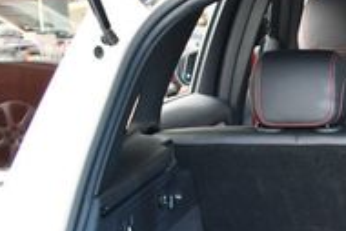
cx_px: 484
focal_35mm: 121
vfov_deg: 11.1
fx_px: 1164
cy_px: 278
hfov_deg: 15.8
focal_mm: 18
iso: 640
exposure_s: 1/250
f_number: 3.5
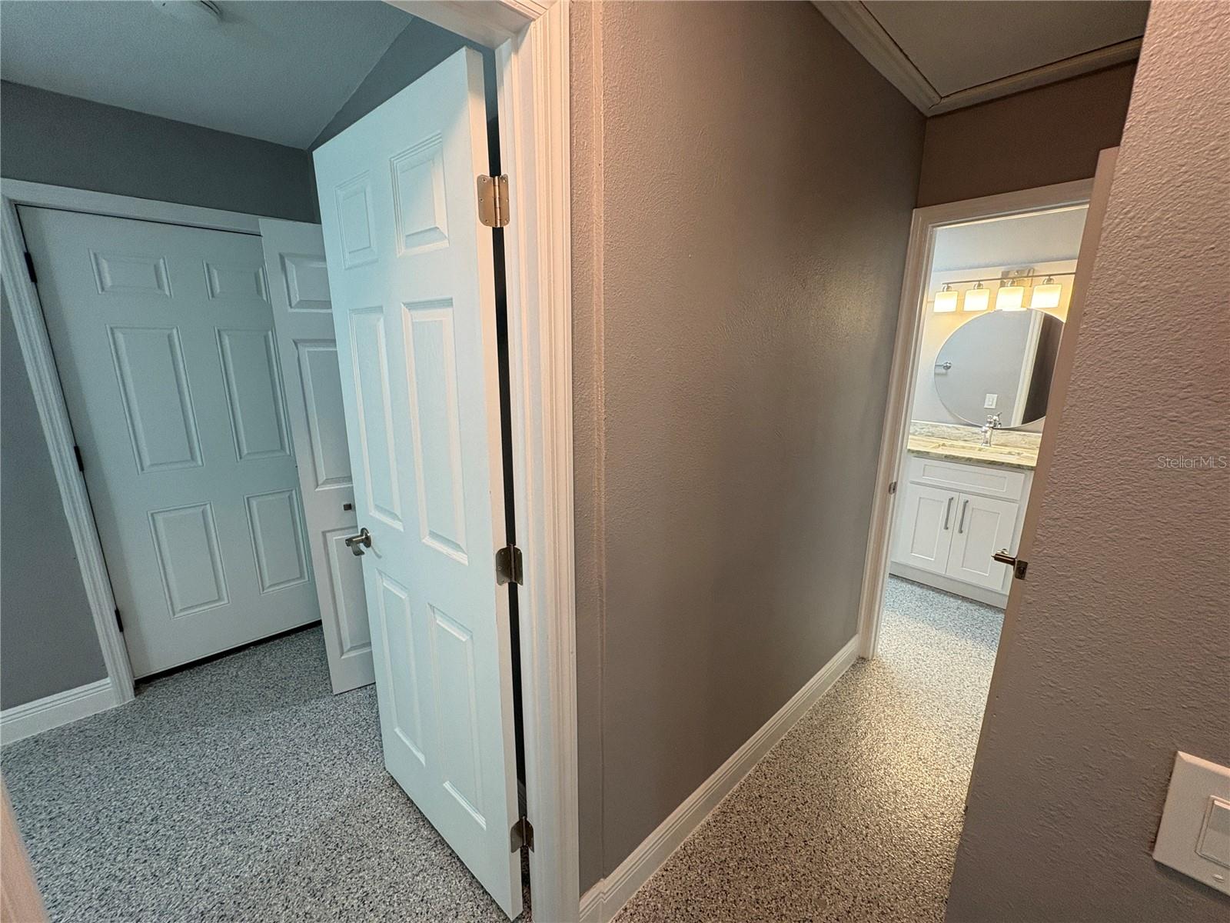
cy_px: 462
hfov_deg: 102.1
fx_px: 497
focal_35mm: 14
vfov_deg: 85.7
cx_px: 615
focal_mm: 2.22
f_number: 2.2
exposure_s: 1/60
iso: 160
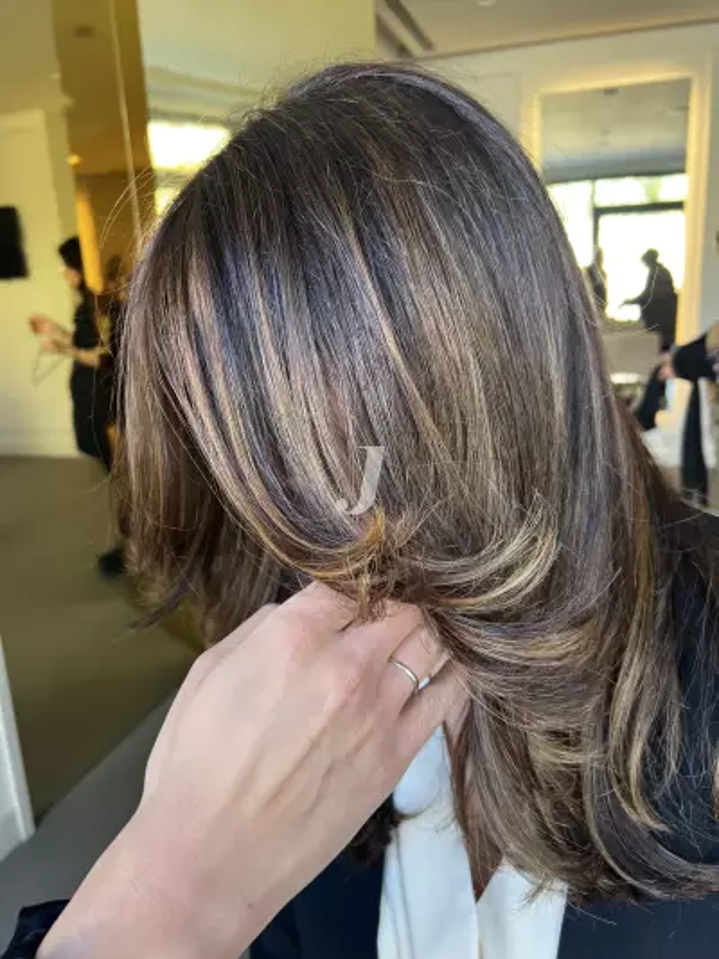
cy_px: 480
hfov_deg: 53.1
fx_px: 720
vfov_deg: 67.3
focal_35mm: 26
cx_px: 360
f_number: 1.5
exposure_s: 1/121
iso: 125
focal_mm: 5.7
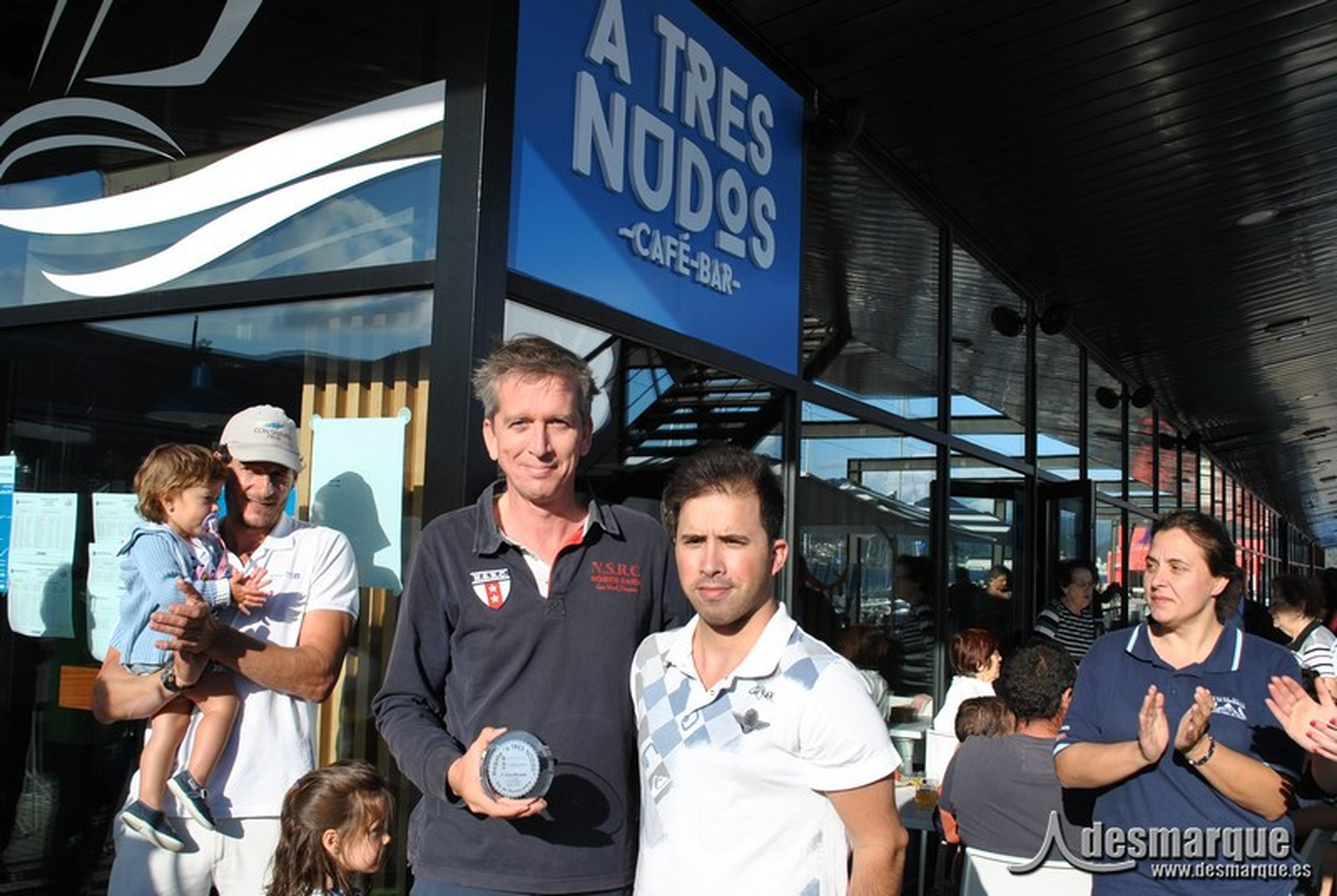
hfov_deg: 53.1
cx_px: 668
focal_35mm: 36
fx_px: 1339
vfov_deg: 37.0
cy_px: 448
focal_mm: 24
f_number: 8
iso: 100
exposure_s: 1/250
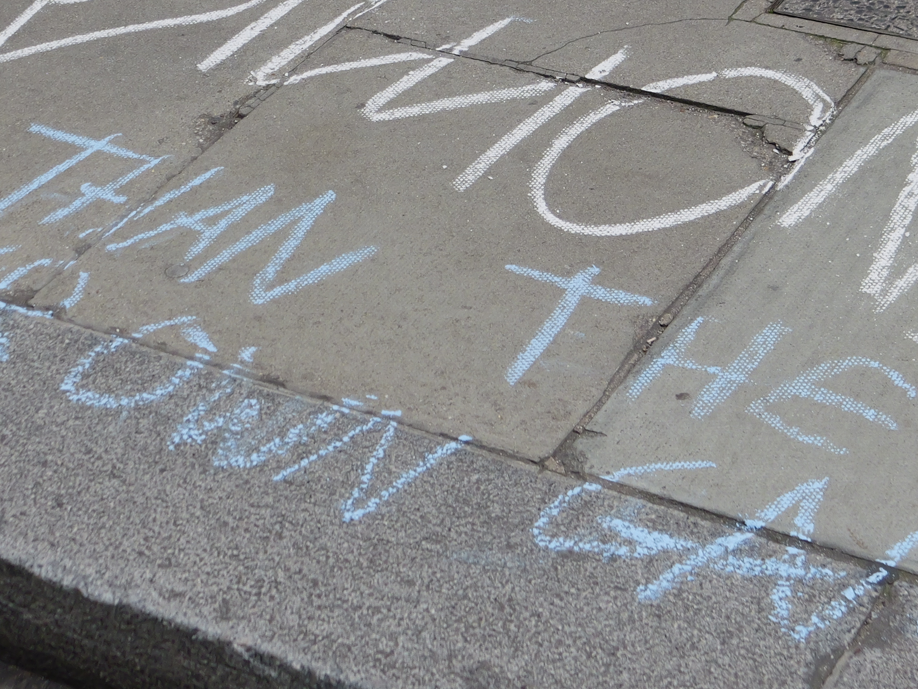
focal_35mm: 92
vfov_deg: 15.8
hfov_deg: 21.3
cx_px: 466
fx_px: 2441
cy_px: 6
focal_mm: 16
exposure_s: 1/100
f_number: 3
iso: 250
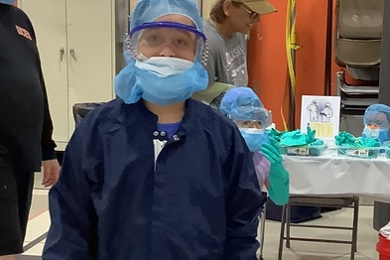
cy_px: 257
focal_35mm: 84
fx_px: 910
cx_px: 242
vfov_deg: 16.0
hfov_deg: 24.1
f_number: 2.4
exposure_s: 1/60
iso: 200
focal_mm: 3.3
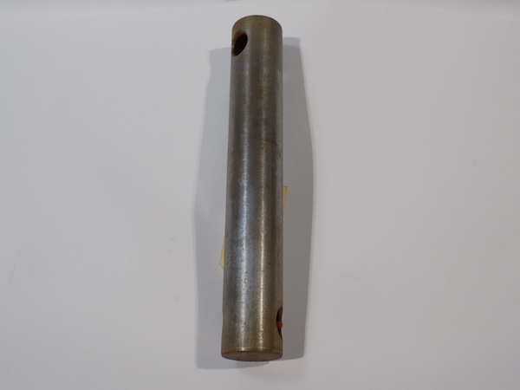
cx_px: 260
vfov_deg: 31.5
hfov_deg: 41.2
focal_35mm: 46
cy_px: 195
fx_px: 691
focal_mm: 8.1
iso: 80
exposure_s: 1/40
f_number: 3.7
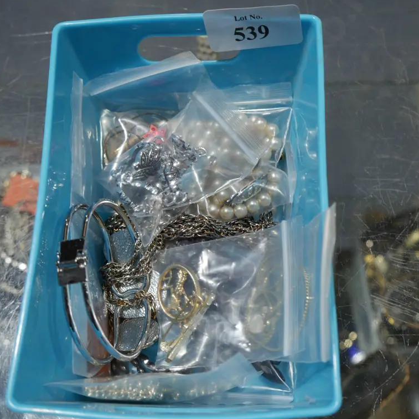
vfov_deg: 31.1
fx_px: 753
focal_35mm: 55
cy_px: 193
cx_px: 209
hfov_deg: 31.1
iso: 250
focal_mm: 23
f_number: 5.1
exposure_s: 1/60
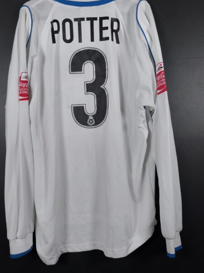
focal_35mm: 31
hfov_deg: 45.3
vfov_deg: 58.4
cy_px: 134
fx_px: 244
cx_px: 89
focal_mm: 6.57
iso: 400
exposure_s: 1/160
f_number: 1.6
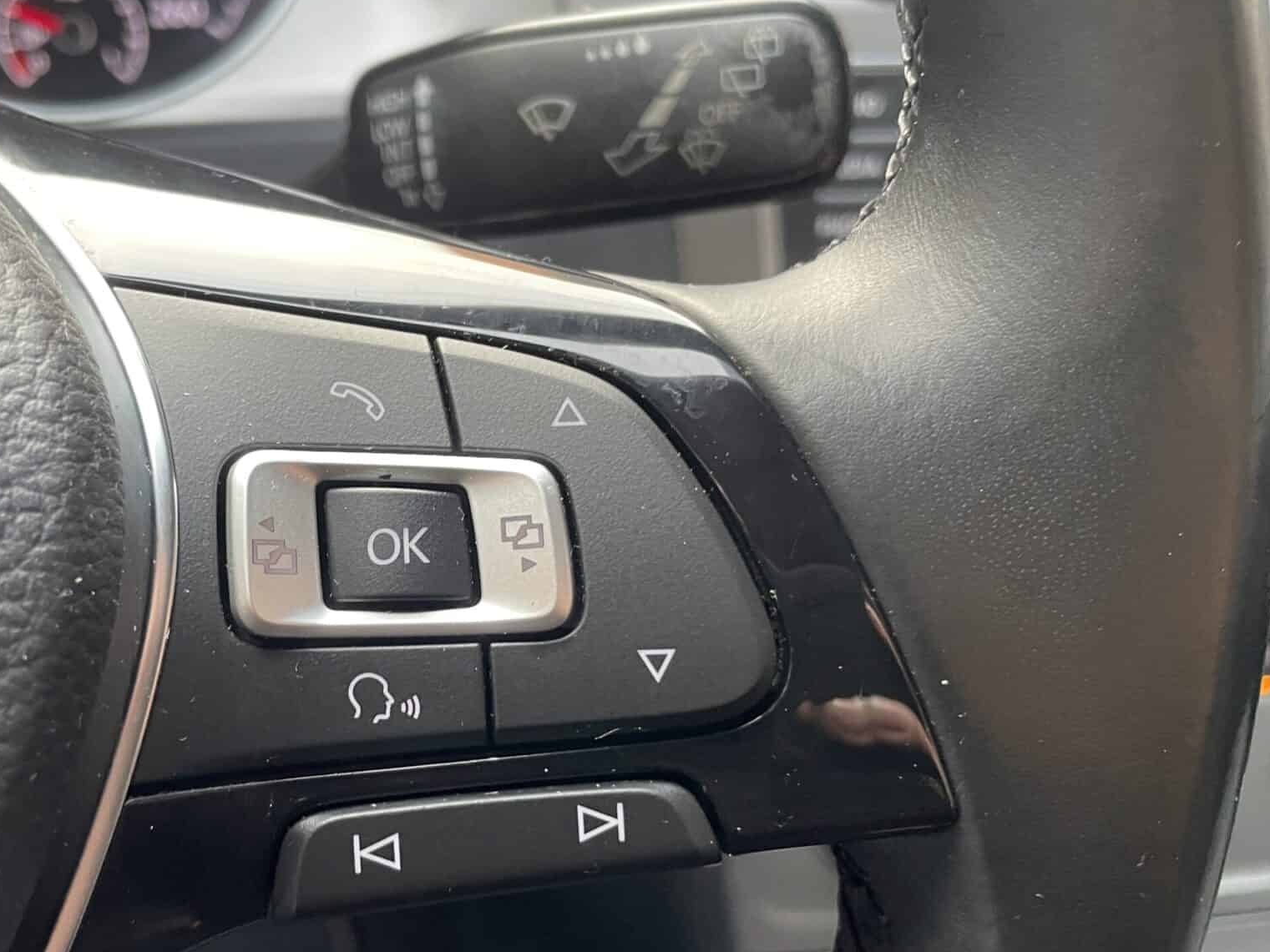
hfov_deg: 51.9
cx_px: 457
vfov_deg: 40.7
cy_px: 512
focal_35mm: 35
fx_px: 1284
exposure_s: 1/60
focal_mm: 4.2
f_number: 1.6
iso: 200
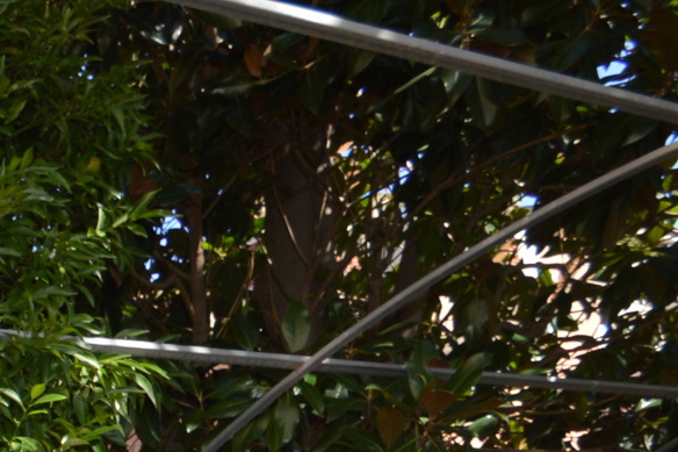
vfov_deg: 12.5
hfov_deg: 18.3
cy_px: 988
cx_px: -477
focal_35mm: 92
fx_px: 1732
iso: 100
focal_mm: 14
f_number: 5
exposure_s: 1/200
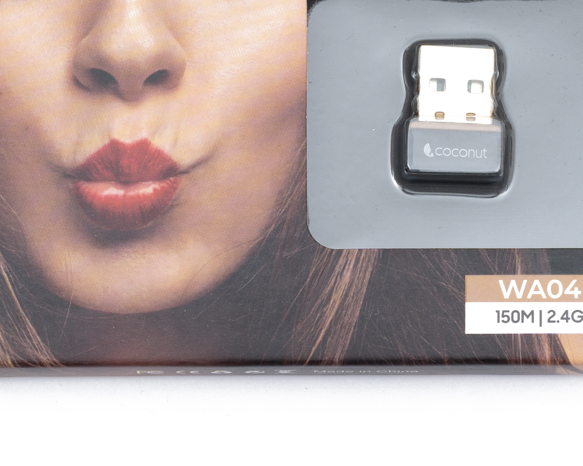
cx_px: 290
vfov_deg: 8.5
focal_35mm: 180
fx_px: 3106
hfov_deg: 10.7
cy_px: 20
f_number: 9
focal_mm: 50
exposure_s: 1/160
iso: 50
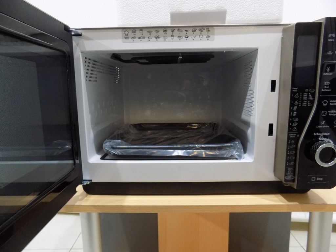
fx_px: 223
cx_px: 168
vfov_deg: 58.9
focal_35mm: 23
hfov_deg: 73.9
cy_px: 126
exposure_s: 1/25
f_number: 3.1
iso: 400
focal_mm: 4
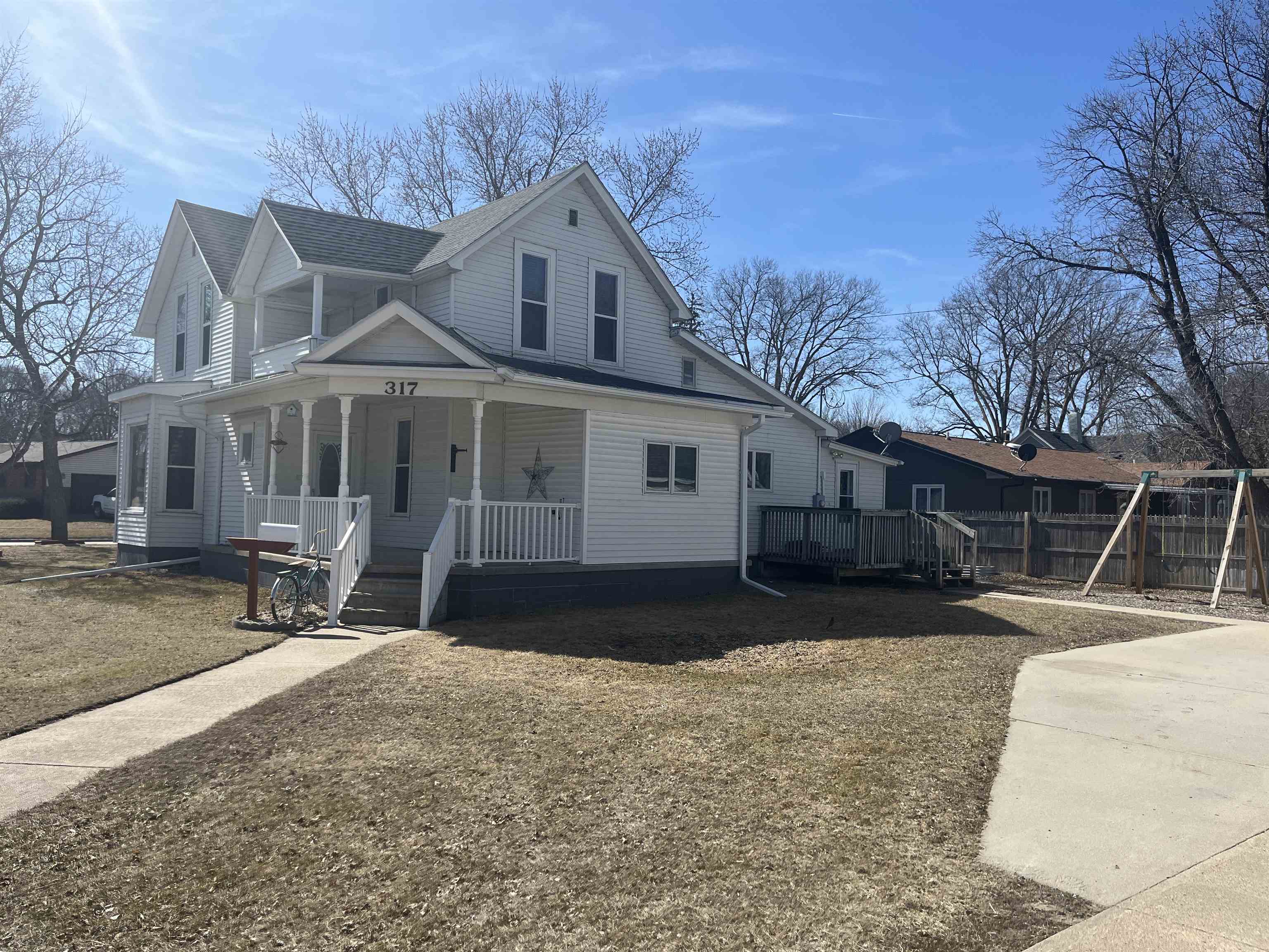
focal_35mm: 26
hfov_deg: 67.3
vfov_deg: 53.1
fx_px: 953
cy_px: 476
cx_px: 634
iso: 50
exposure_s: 1/4016
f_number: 1.6
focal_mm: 5.1
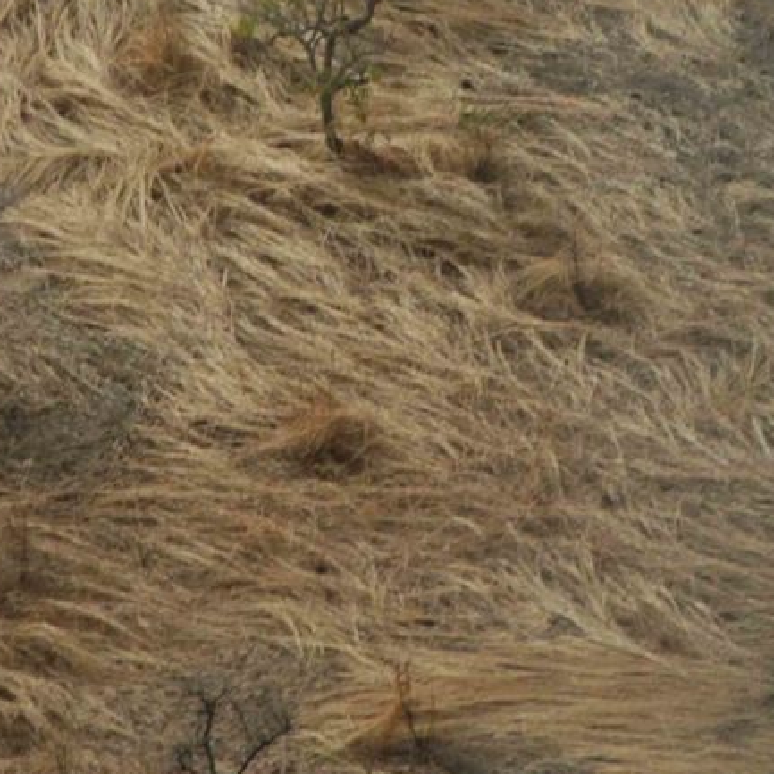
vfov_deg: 3.2
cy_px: -61
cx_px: 379
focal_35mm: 552
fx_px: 13969
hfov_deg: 3.2
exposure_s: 1/1600
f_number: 5.6
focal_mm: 155
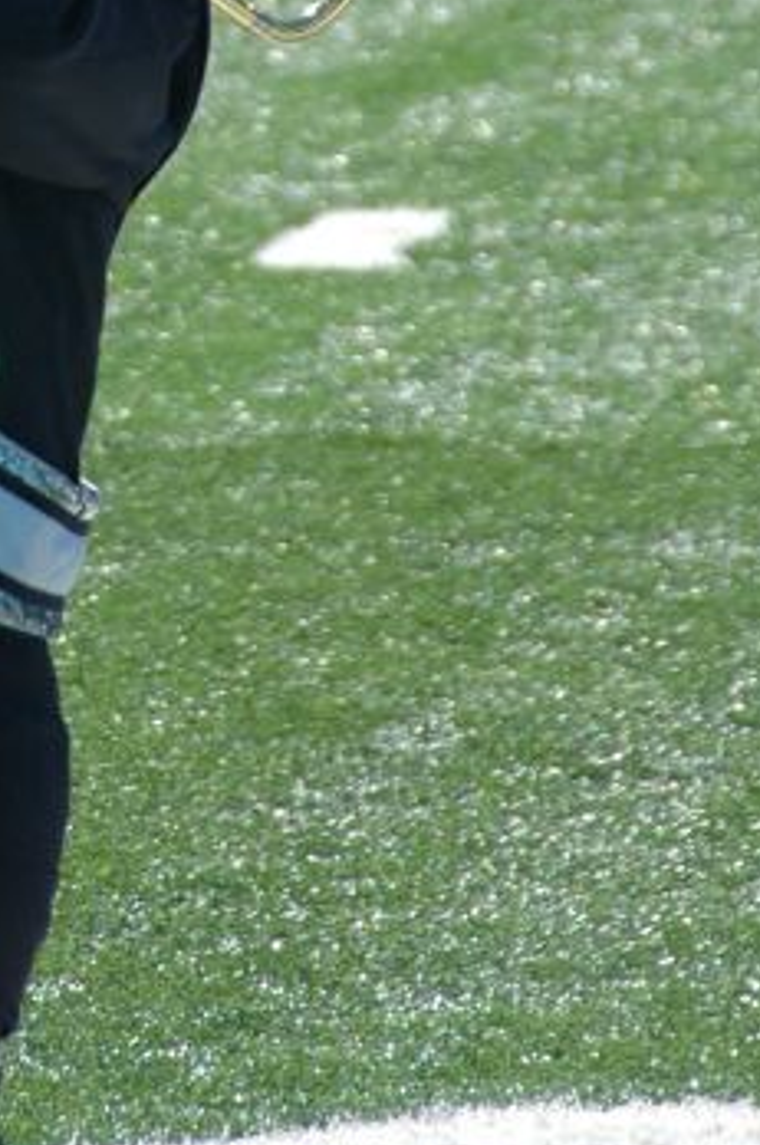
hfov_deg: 1.6
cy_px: -118
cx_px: -204
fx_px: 28012
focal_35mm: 882
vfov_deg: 2.3
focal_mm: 200
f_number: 6.3
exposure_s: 1/640
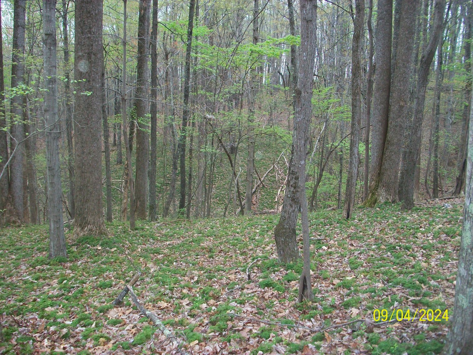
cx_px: 236
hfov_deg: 54.0
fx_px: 465
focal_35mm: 34
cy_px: 178
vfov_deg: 41.8
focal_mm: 5.7
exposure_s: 1/100
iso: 160
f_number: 2.8
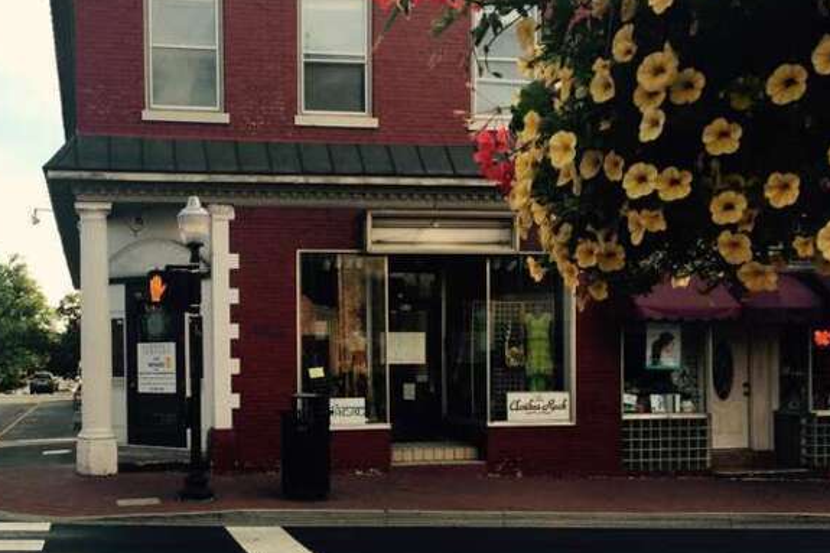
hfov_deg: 45.5
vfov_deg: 31.6
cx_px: 257
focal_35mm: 42
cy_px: 373
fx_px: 968
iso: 32
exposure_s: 1/540
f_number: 2.2
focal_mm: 4.15
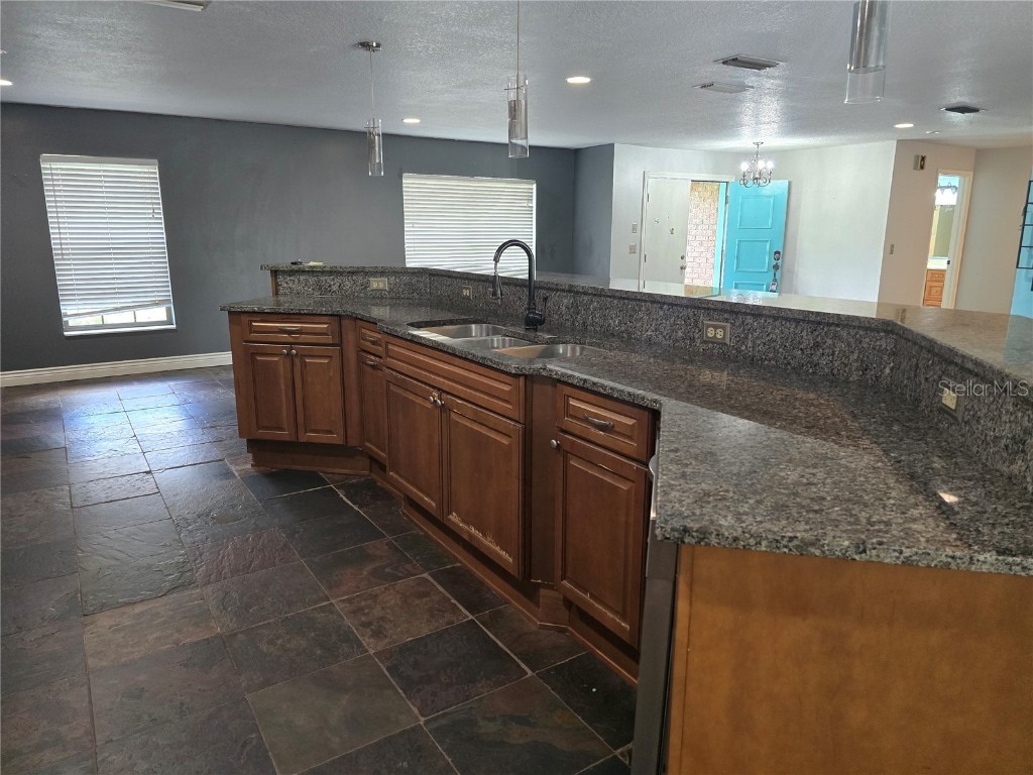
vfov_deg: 58.9
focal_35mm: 23
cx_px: 516
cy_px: 388
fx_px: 686
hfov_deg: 73.9
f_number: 1.7
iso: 800
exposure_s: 1/120
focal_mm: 6.3
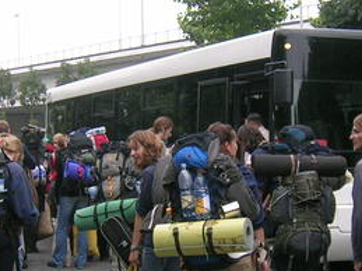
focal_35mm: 81
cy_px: 168
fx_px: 847
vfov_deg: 18.2
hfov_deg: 24.1
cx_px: 180
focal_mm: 5.4
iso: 50
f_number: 2.8
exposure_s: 1/63.7
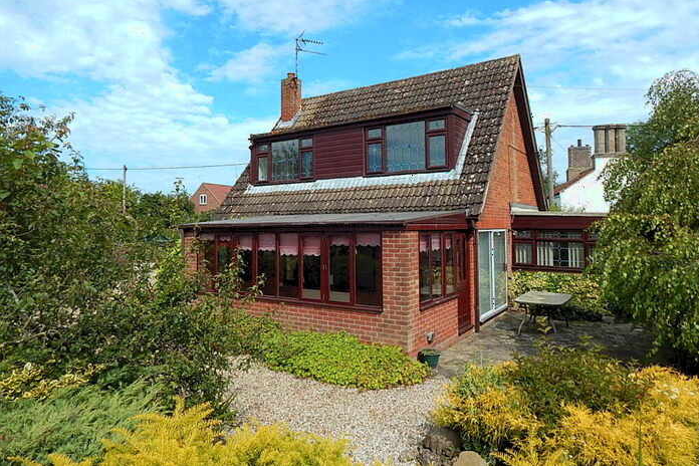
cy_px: 204
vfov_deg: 55.0
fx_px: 447
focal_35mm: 23
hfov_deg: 76.1
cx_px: 351
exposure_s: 1/1250
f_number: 3
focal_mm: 4
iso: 125
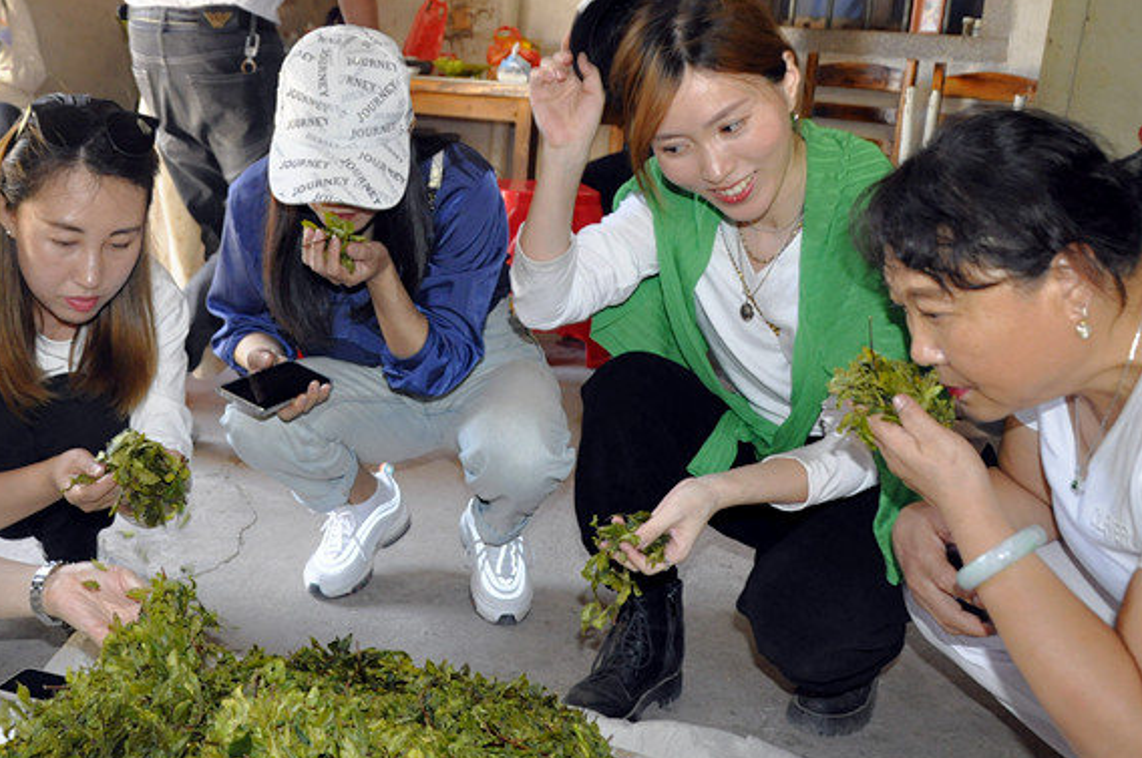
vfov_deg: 35.0
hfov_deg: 50.1
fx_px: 1204
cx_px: 406
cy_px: 383
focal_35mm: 38
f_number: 3.5
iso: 800
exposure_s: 1/80
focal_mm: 18
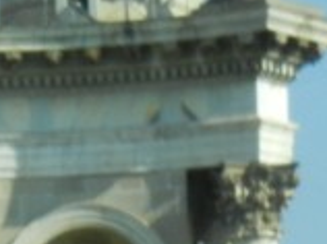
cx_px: 48
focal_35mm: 383
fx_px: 3613
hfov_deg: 5.2
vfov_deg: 3.8
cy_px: 395
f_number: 4
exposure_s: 1/838
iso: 160
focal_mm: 10.6
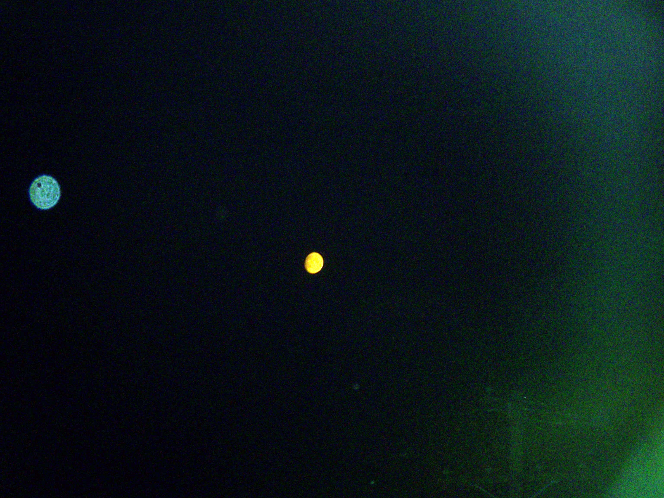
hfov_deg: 16.8
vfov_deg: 12.7
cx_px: 332
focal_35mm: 117
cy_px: 249
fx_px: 2244
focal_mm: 19.4
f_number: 3.3
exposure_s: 1/100
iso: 160
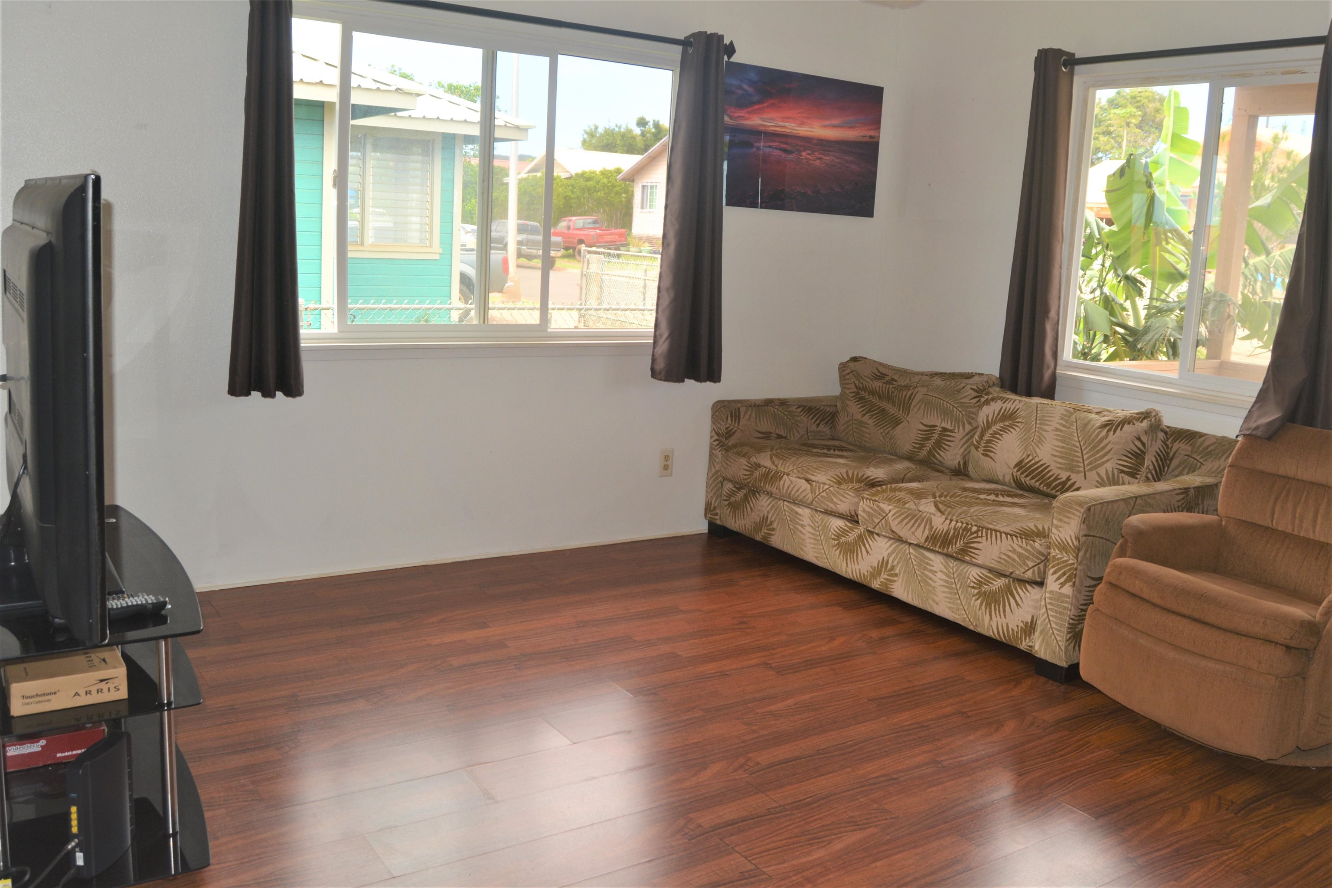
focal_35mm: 27
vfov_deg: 47.9
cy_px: 444
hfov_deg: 67.4
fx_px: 999
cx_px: 666
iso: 200
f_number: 5.6
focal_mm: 18
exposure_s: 1/125
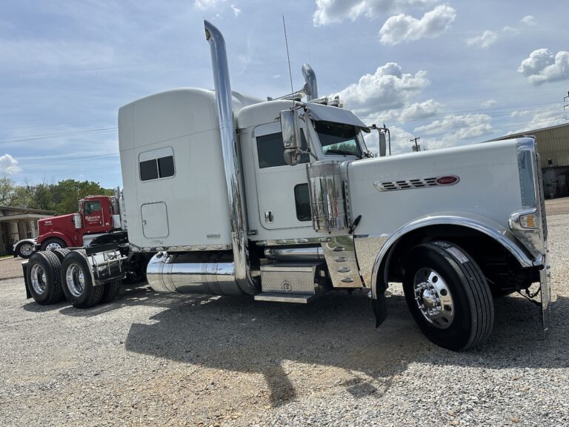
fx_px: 394
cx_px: 284
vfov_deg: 56.8
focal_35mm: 24
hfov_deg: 71.6
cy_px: 214
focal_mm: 6.86
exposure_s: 1/8197
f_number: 1.78
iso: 80
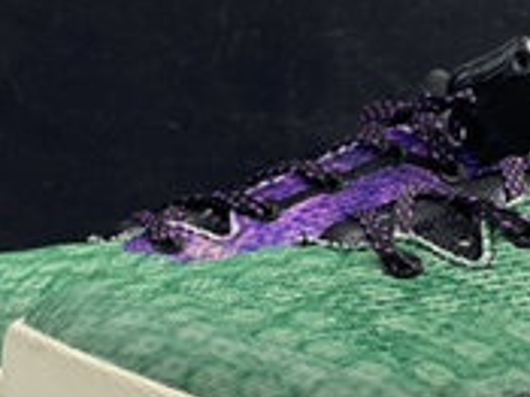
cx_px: 497
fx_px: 1591
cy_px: 323
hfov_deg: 18.5
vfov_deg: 14.1
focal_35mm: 104
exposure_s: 1/100
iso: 50
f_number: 1.8
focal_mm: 4.25
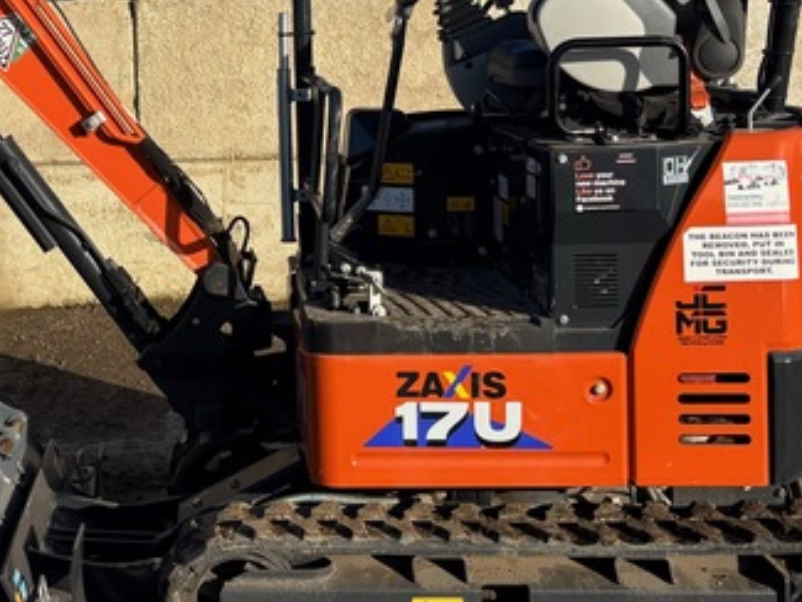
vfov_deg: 22.5
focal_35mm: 64
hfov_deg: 28.9
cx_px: 67
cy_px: 81
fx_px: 1483
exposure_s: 1/2933
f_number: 1.6
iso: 50
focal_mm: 5.96
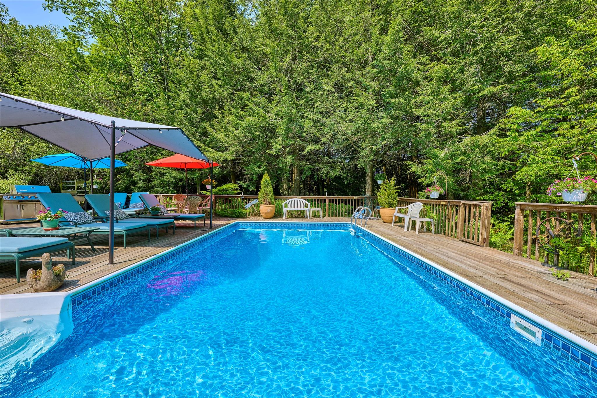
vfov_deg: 81.2
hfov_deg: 104.3
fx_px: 232
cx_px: 298
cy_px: 199
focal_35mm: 14
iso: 200
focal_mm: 14
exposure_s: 1/320
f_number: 8
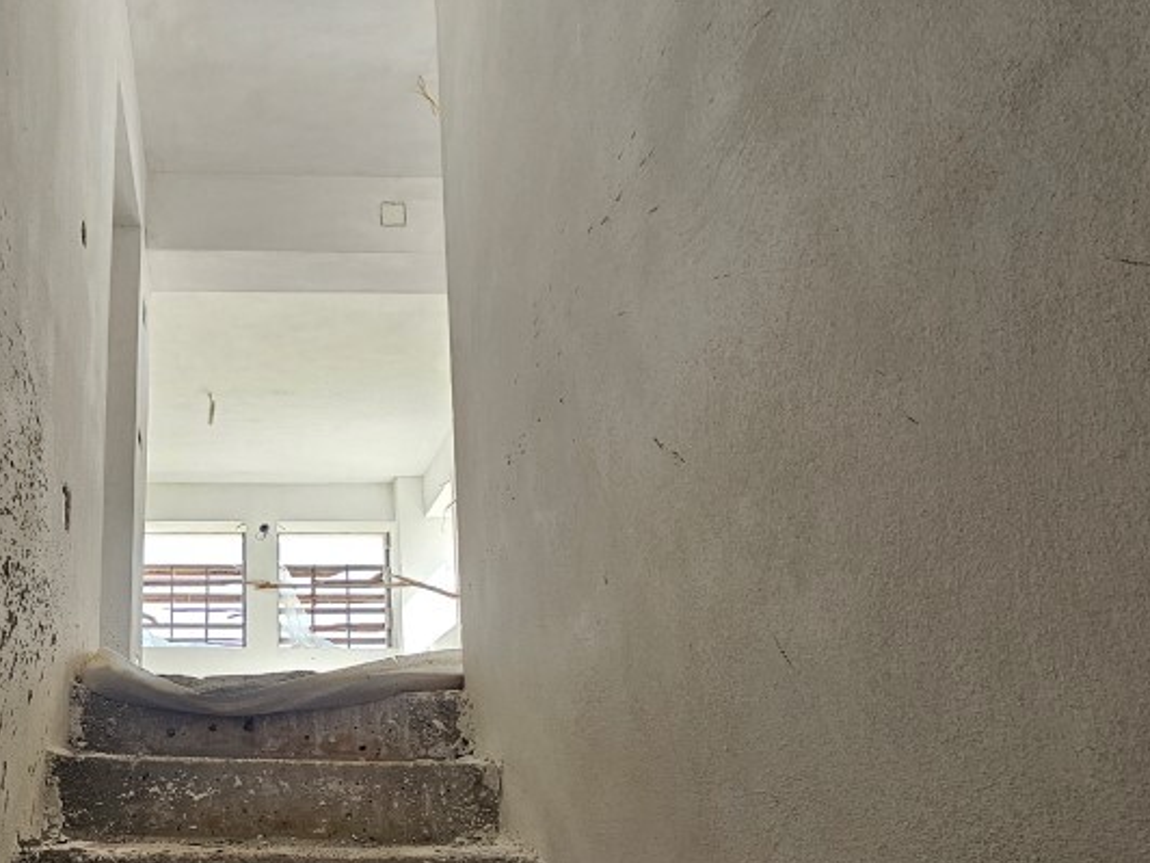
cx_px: 259
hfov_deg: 64.3
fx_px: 831
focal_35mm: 25
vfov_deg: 53.2
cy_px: 612
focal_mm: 2.2
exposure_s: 1/50
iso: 80
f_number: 2.2
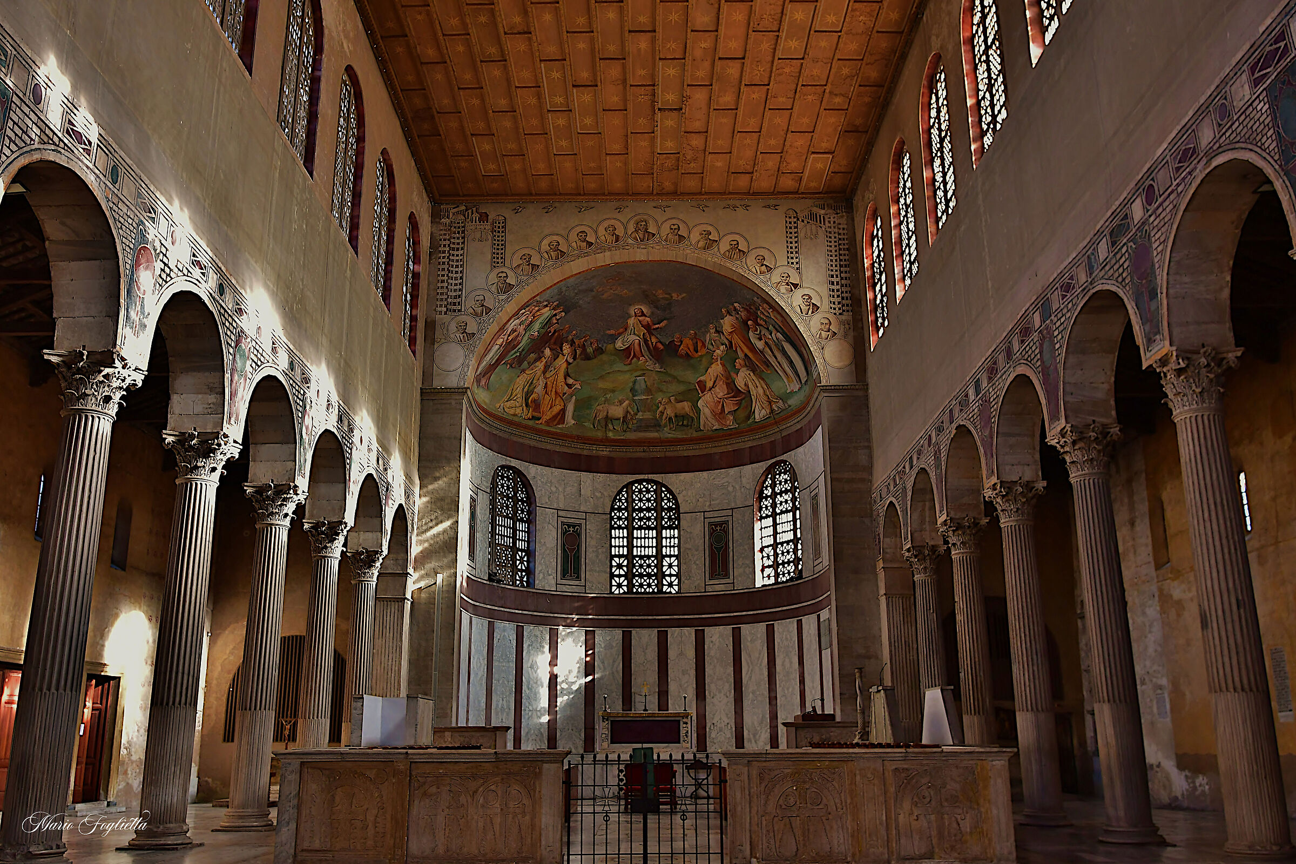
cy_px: 432
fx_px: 1080
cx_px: 648
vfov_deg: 43.6
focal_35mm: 30
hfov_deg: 61.9
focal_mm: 20
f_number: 2.8
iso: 560
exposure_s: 1/50
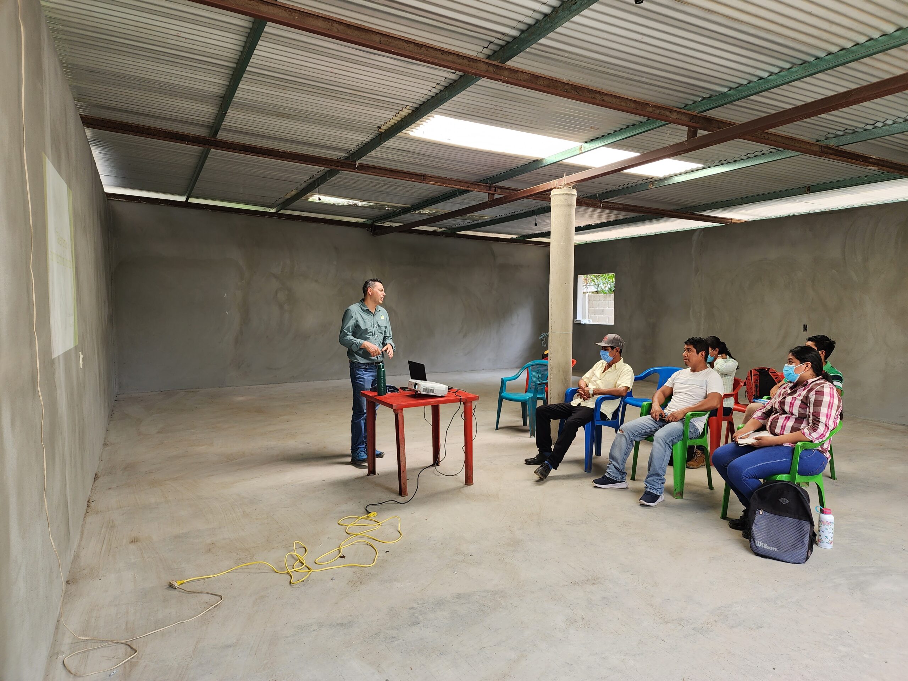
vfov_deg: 58.9
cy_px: 340
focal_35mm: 23
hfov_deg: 73.9
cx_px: 454
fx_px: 603
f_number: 1.8
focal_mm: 6.4
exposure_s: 1/180
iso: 50
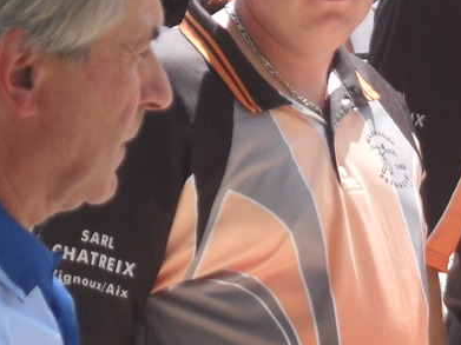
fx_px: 4580
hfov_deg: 5.8
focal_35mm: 344
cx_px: 430
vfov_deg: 4.3
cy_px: 15
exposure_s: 1/180
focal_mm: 18.6
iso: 100
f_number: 5.2
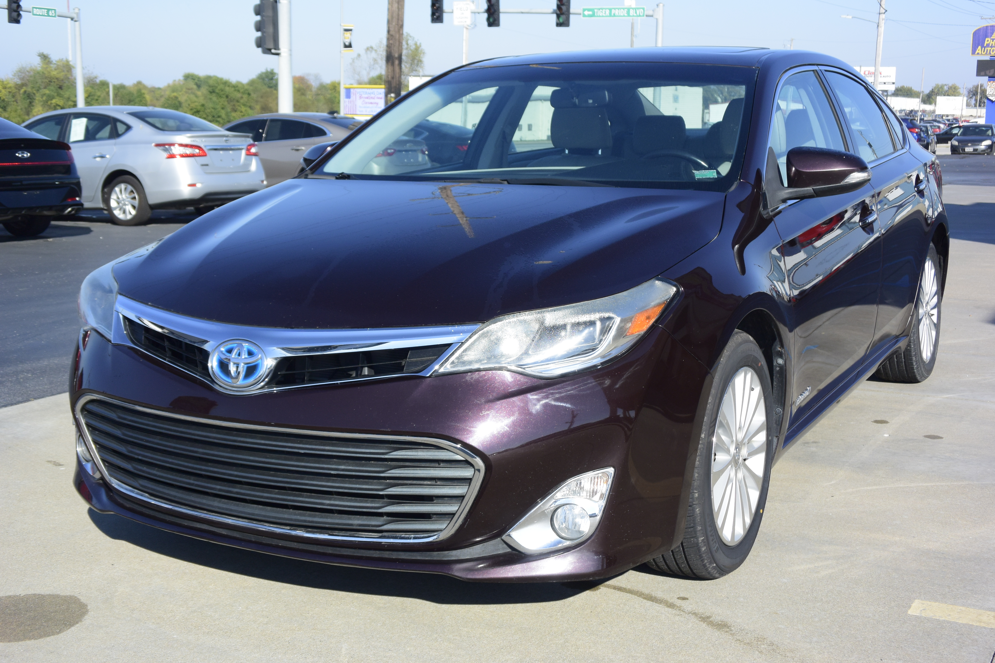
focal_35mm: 45
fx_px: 1244
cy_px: 332
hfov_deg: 43.6
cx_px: 498
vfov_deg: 29.9
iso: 160
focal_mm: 16.8
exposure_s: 1/640
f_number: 4.5
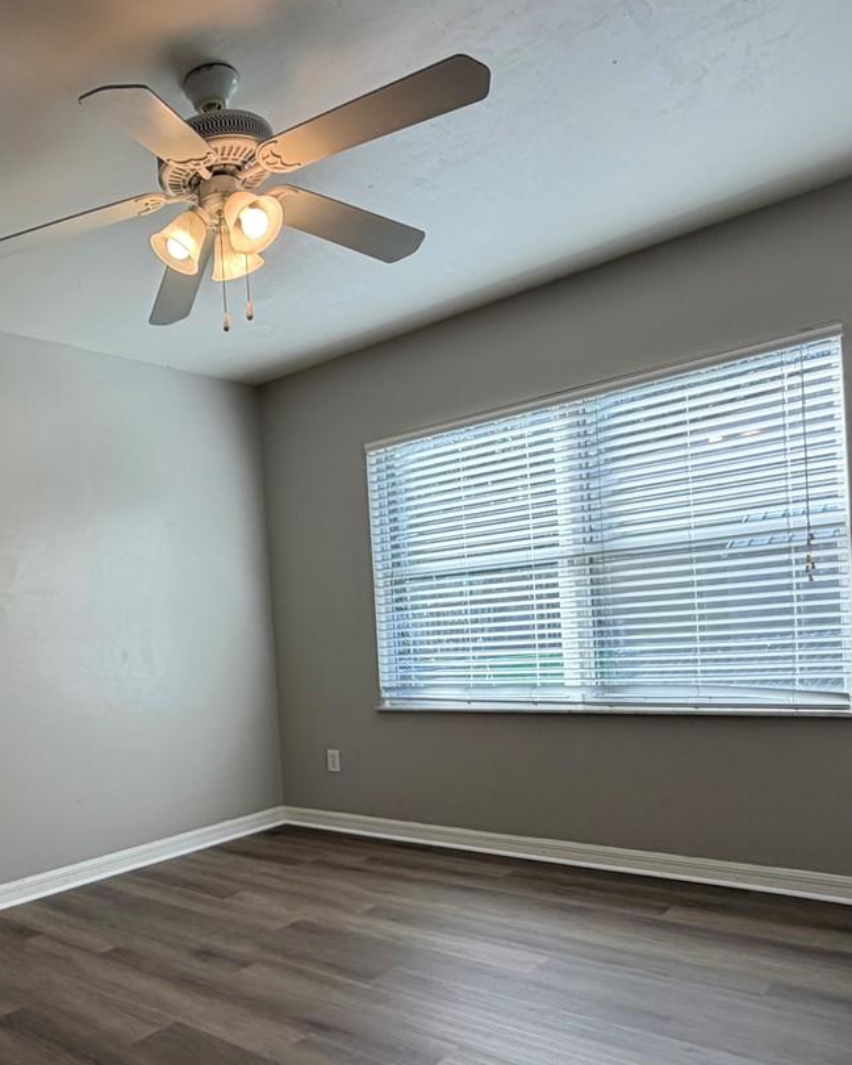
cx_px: 118
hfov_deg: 48.7
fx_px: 851
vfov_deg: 63.2
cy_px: 665
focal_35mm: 27
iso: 80
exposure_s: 1/120
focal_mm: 2.22
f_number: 2.2
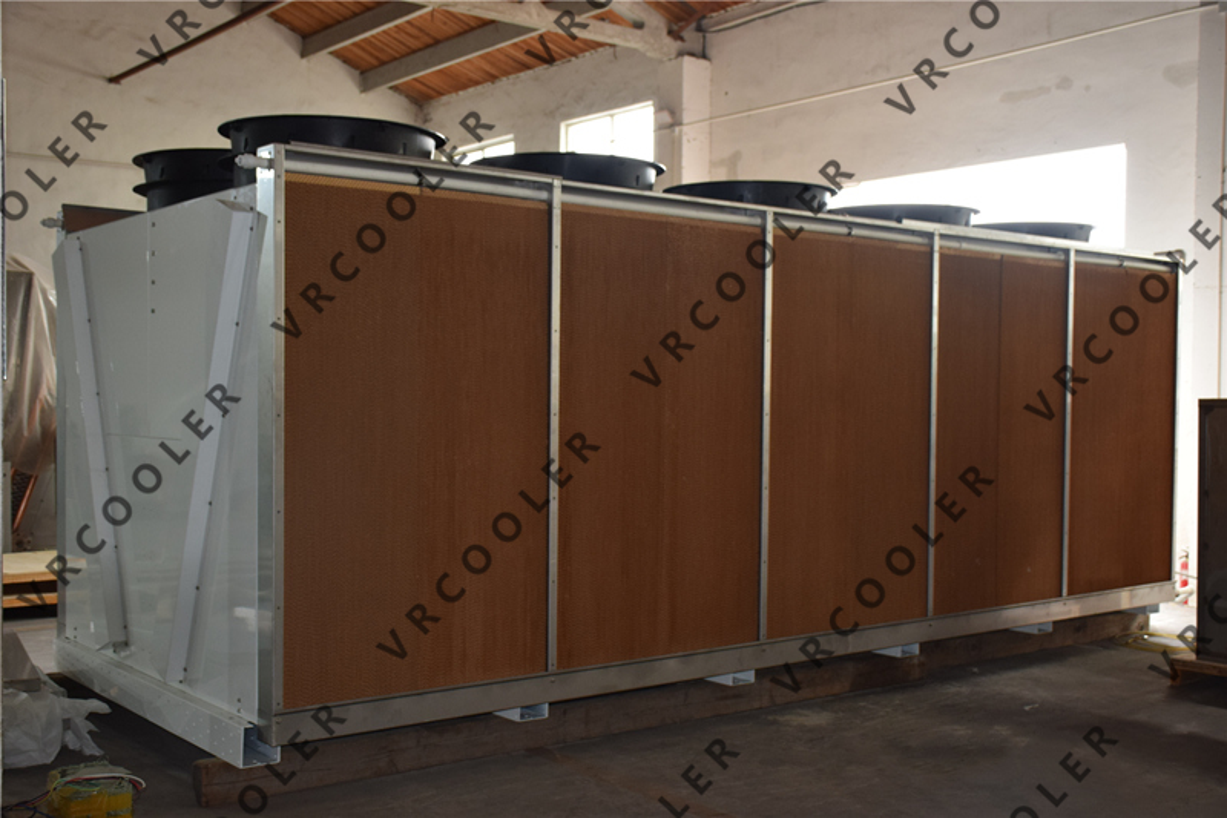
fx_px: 1329
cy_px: 409
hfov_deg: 49.6
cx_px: 614
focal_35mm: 39
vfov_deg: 34.2
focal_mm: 26
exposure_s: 1/80
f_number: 4
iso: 800
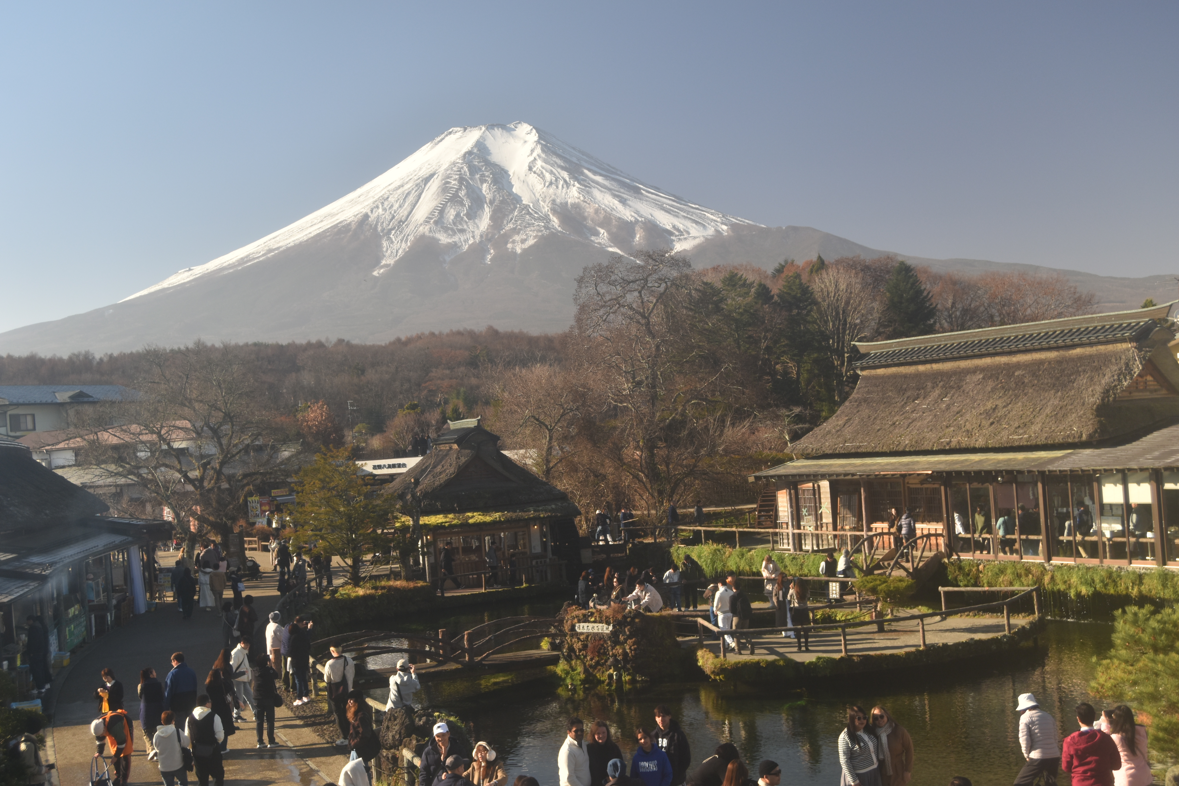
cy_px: 393
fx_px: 1523
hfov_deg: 42.3
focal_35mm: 46
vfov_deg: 28.9
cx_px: 590
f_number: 6.3
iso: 200
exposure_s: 1/160
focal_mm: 31
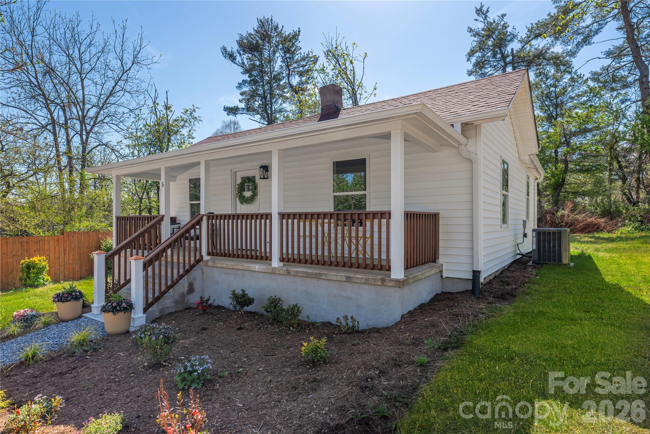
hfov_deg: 86.9
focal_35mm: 19
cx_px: 325
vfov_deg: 64.6
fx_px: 343
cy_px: 217
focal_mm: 19
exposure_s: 1/800
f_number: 8
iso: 320
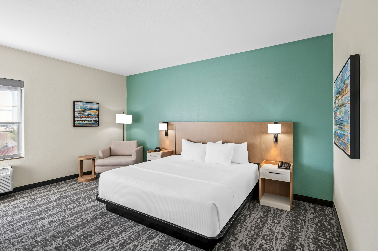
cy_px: 126
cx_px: 189
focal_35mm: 18
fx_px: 184
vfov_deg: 68.8
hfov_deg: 91.7
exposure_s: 1/20
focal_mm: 17.5
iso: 720
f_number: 8
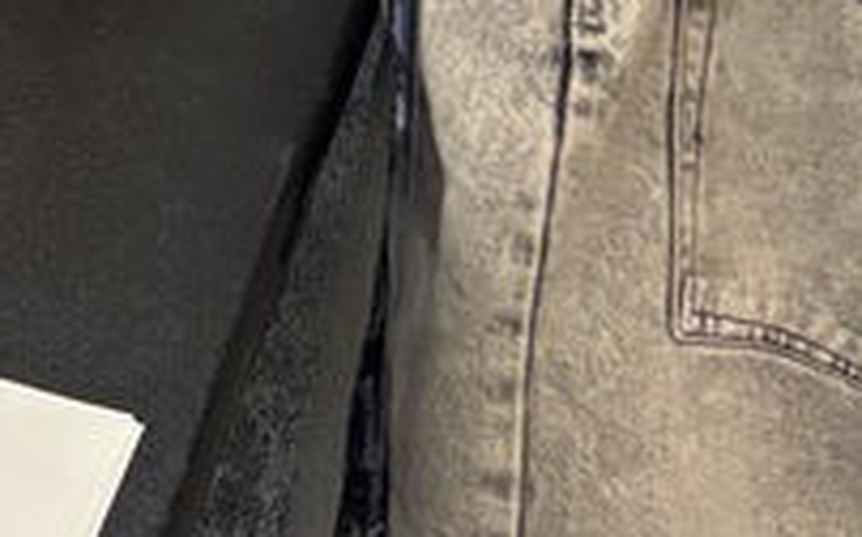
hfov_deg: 14.2
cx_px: -320
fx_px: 3287
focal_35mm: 140
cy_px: -1330
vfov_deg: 7.6
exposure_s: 1/60
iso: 160
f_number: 1.6
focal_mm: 5.96
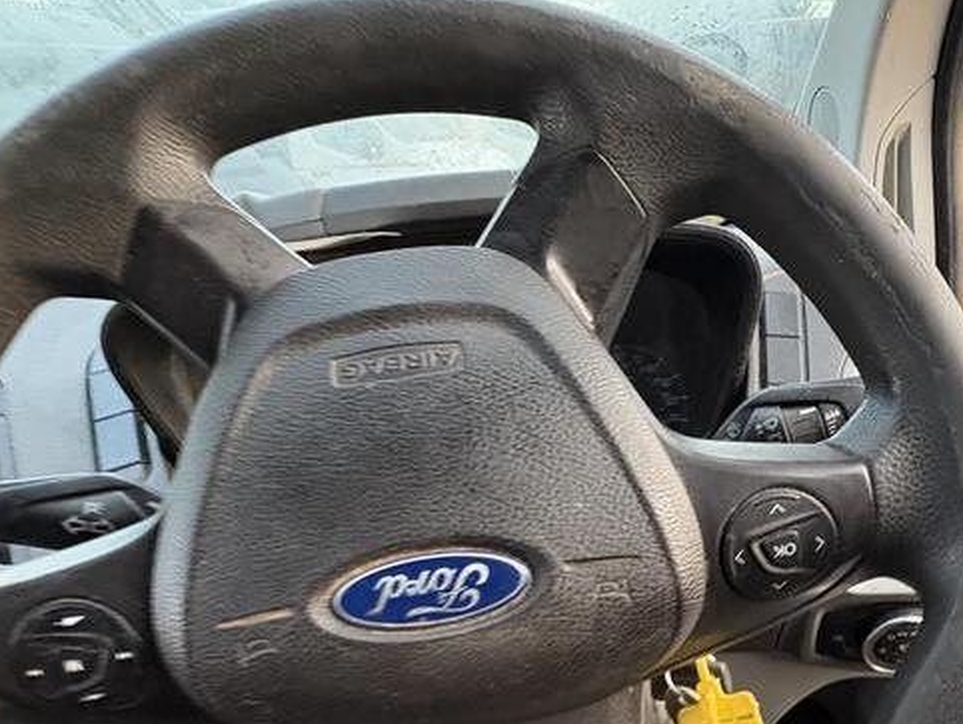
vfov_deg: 50.3
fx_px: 724
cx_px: 589
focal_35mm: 26
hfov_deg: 66.5
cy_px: 566
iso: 640
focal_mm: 2.22
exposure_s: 1/60
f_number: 2.2
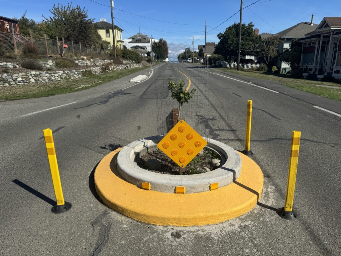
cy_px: 128
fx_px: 236
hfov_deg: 71.6
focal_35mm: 24
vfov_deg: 56.8
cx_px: 170
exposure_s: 1/7092
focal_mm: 6.86
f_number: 1.78
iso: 80
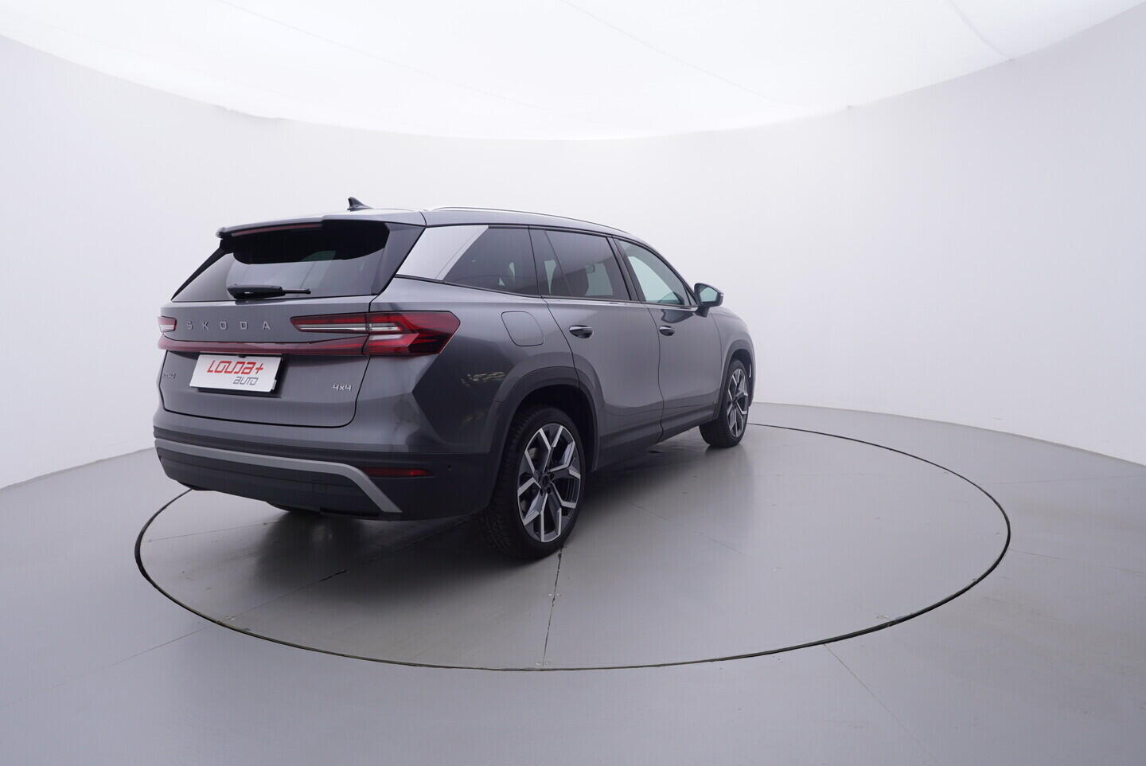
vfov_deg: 56.2
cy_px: 383
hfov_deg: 77.3
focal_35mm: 22
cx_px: 573
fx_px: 717
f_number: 5
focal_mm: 15
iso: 200
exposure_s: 1/80
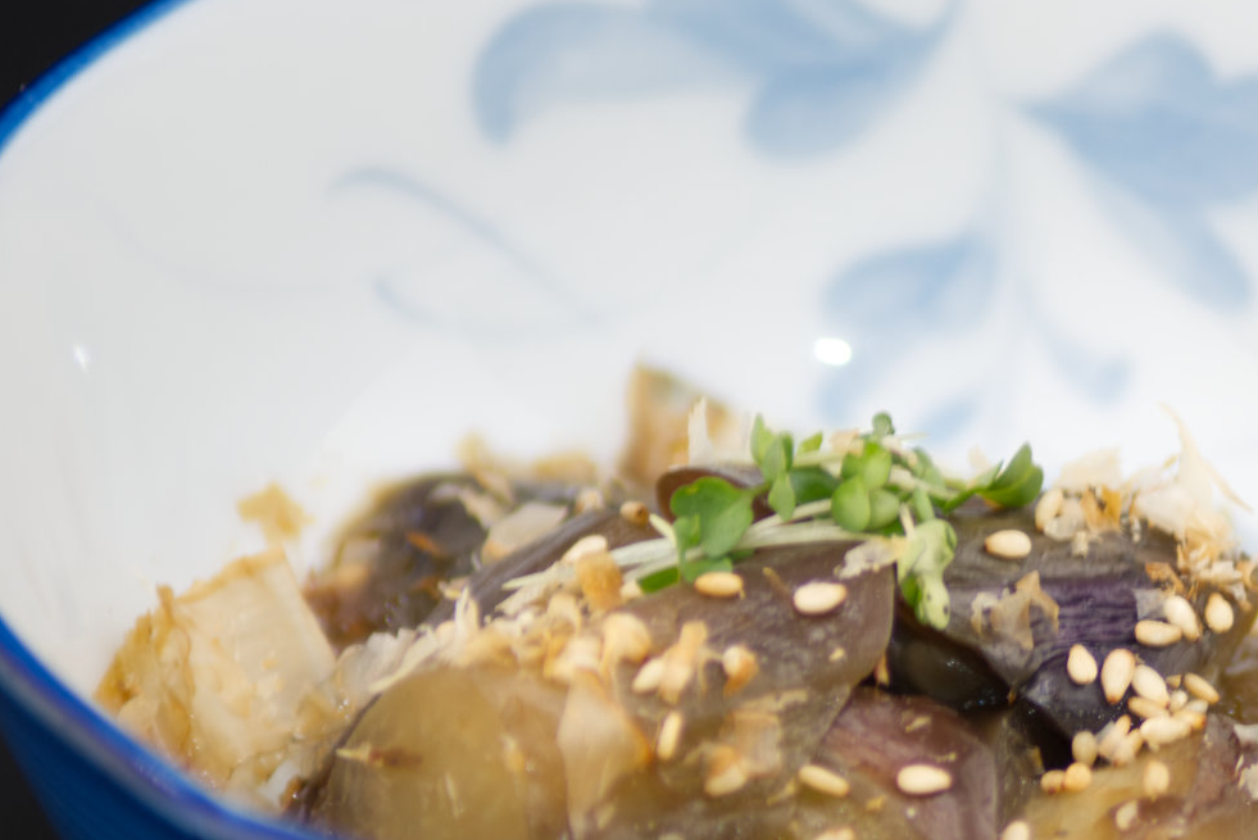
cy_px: 591
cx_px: 832
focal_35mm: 548
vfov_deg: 2.5
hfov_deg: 3.8
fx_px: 19157
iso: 400
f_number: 5.3
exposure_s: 1/160
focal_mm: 280
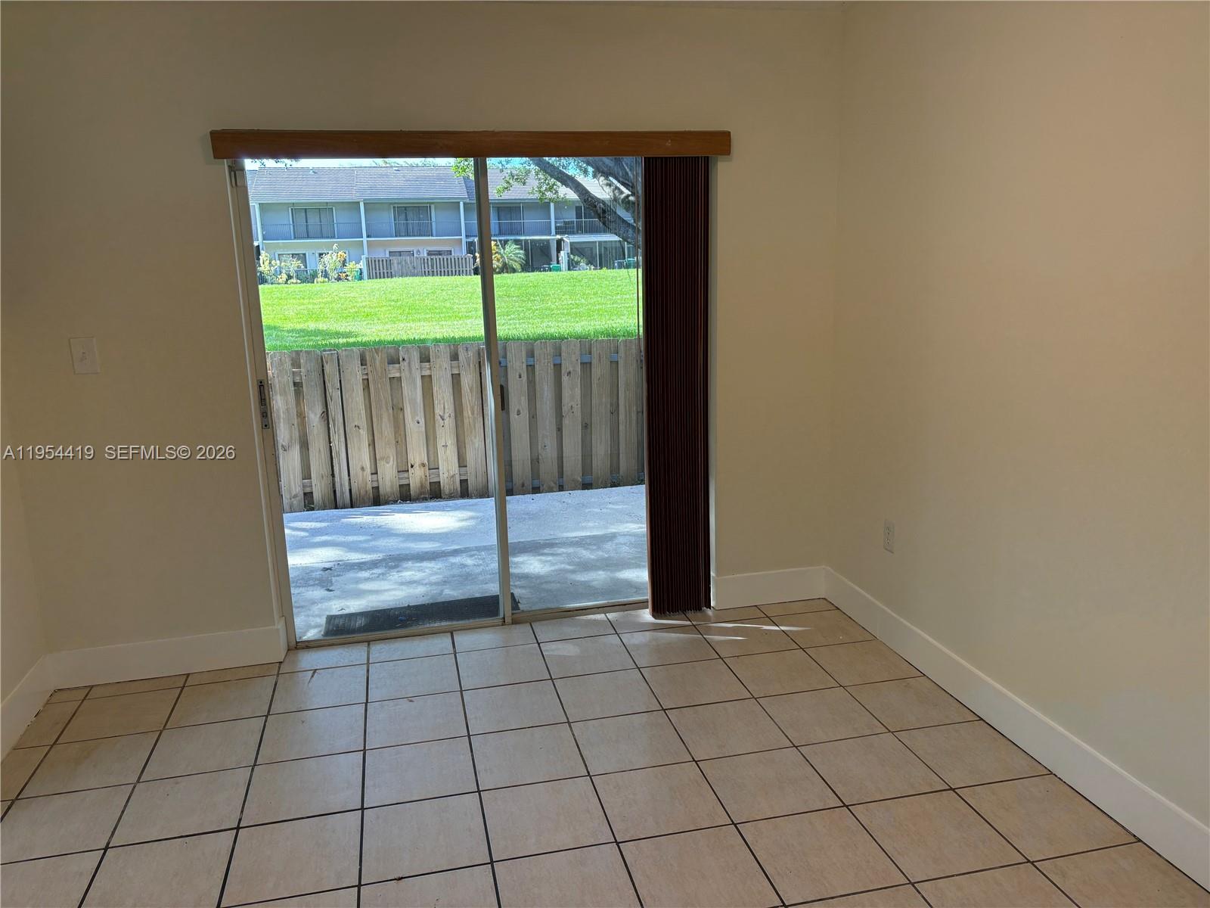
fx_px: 909
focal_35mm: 26
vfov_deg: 53.1
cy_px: 454
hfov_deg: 67.3
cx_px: 605
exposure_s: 1/137
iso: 50
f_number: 1.6
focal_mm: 5.96
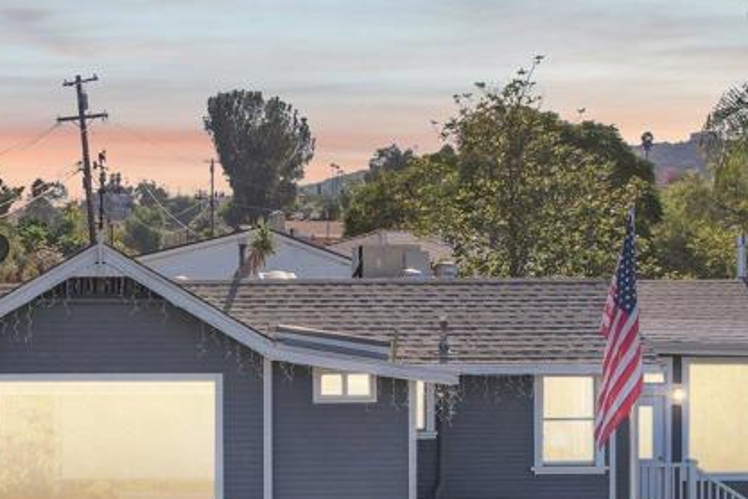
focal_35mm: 54
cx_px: 179
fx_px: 1122
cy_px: 361
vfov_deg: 24.8
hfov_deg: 36.0
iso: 110
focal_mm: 8.38
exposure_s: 1/1600
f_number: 2.8
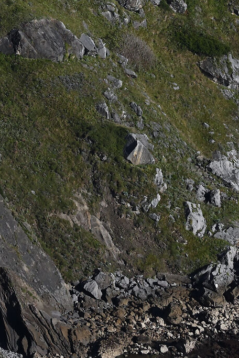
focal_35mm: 263
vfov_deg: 7.7
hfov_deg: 5.2
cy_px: -119
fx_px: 2619
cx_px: -131
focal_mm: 50
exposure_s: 1/320
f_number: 8
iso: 100
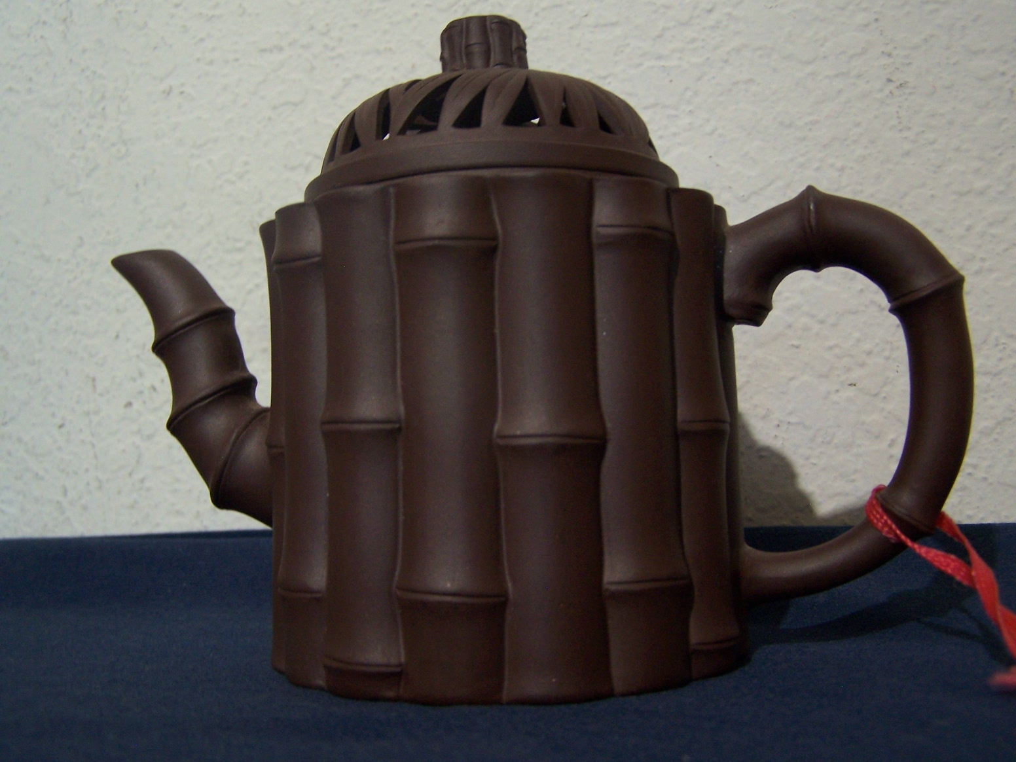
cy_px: 381
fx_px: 1115
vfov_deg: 37.7
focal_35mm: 38
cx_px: 508
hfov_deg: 49.0
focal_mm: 6.3
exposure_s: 1/8
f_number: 2.8
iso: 140
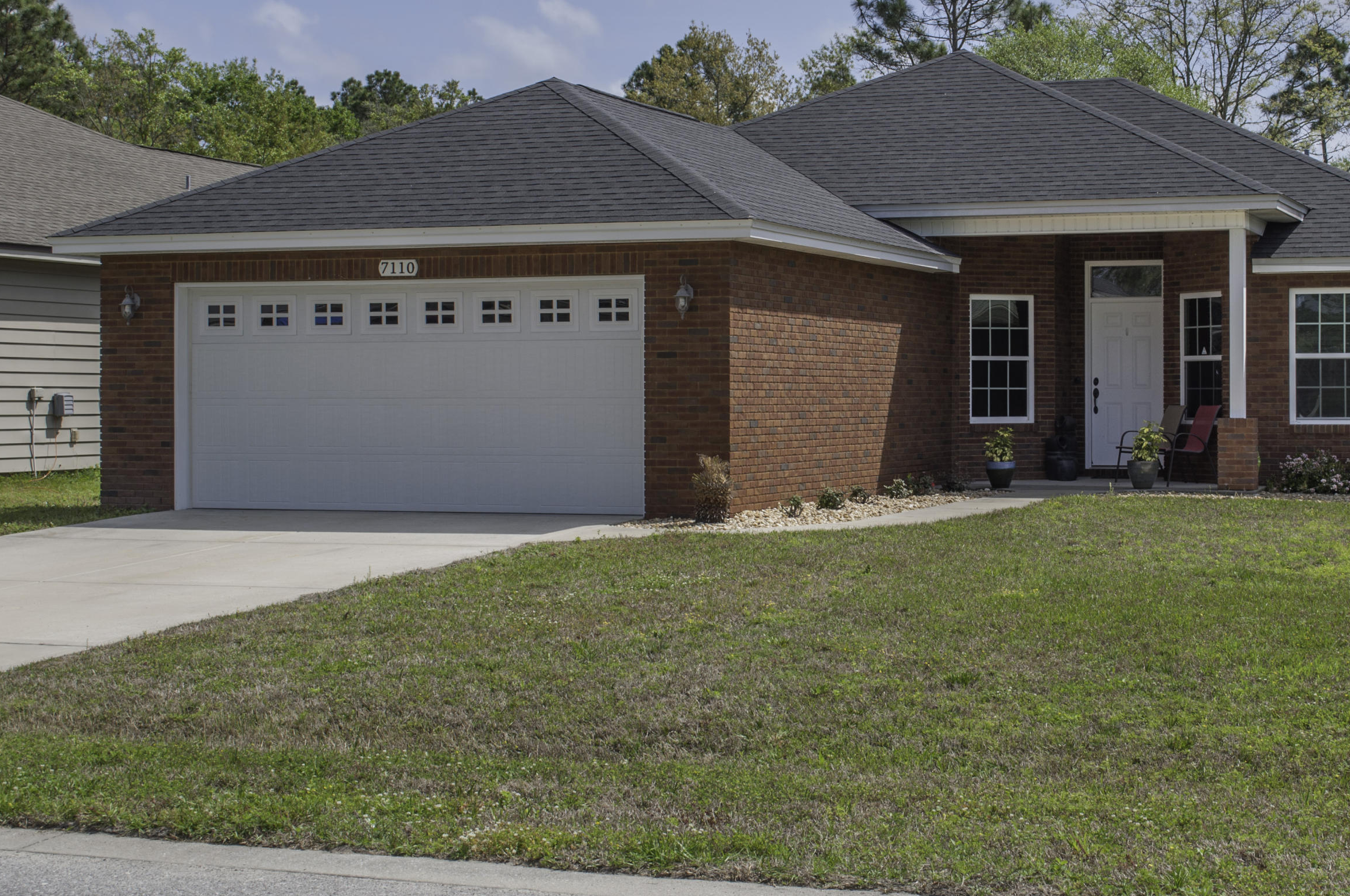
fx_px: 2322
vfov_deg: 21.8
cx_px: 846
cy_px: 374
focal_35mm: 62
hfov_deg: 32.3
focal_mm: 32
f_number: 11
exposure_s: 1/200
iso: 200
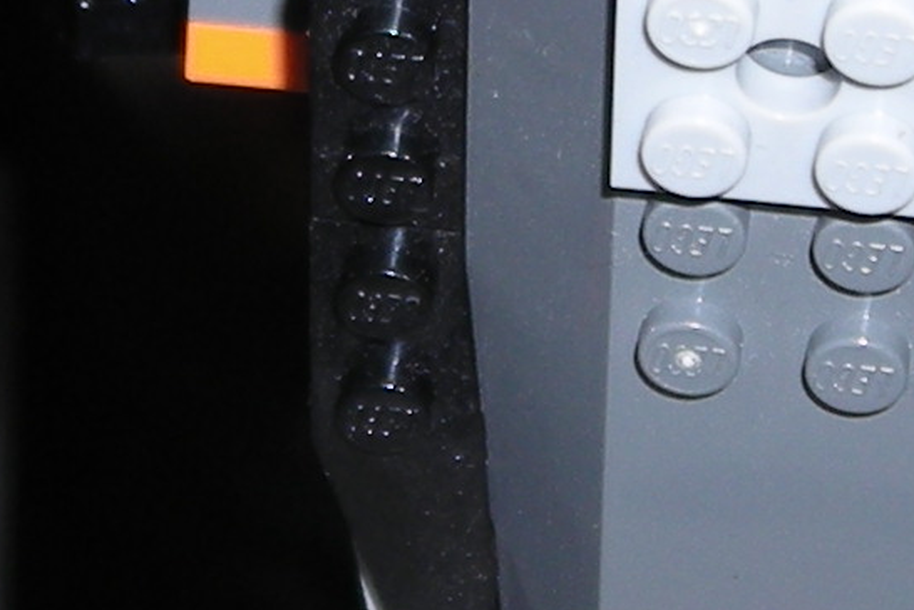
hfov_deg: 8.2
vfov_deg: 5.4
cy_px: -134
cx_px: 357
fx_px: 6397
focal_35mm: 252
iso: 50
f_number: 3.4
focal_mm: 7.8
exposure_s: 1/60
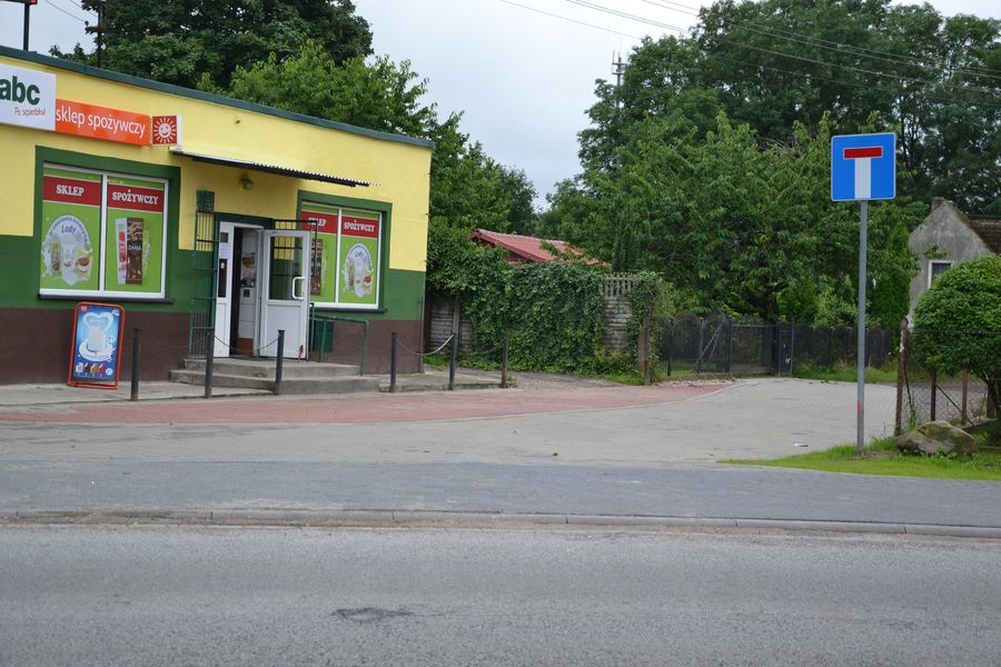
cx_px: 500
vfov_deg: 18.9
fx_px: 2002
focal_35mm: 72
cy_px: 334
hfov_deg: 28.1
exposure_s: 1/125
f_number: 5.6
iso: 140
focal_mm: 48
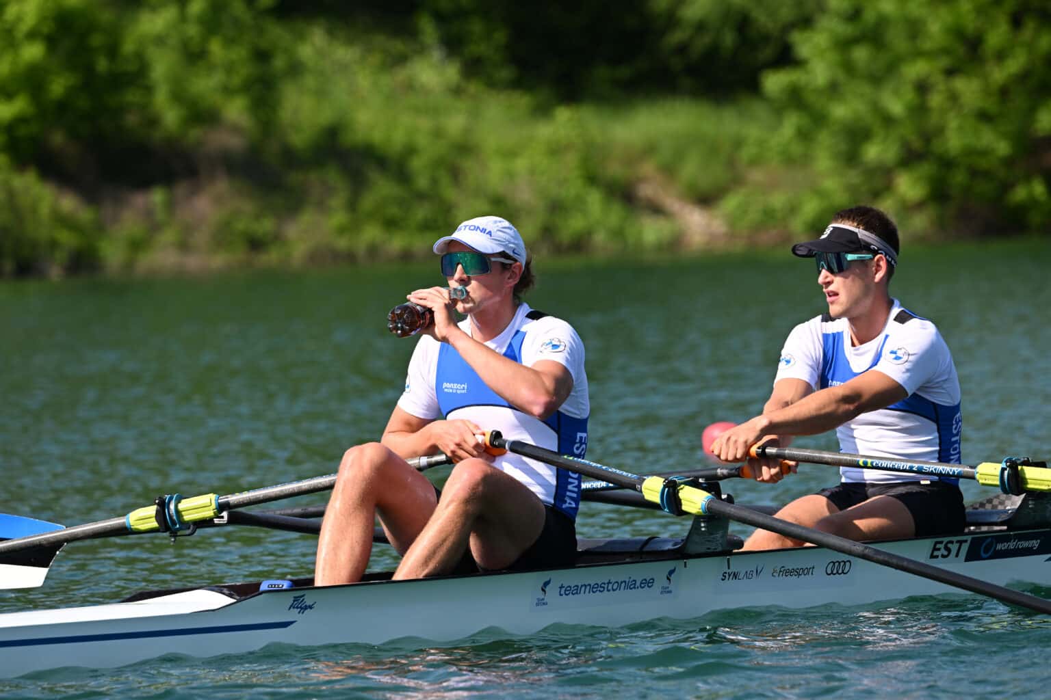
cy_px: 350
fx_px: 11677
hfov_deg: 5.2
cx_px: 526
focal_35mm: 400
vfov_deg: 3.4
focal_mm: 400
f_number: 9
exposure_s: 1/1250
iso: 500
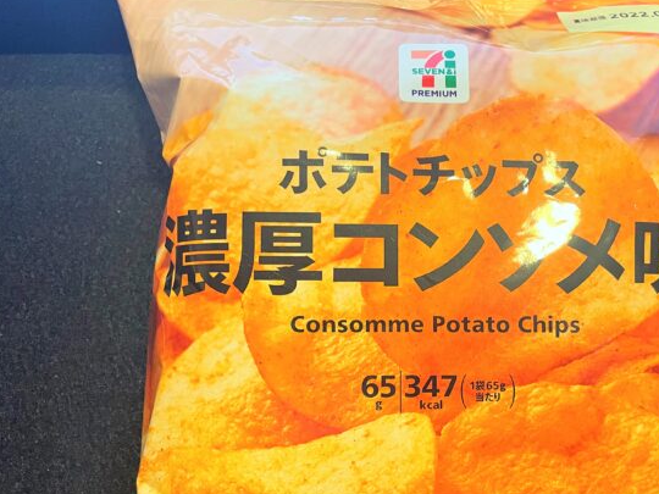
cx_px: 442
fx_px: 704
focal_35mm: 37
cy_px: 344
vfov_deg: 38.1
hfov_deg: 49.2
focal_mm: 4.2
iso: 320
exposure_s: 1/60
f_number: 1.6
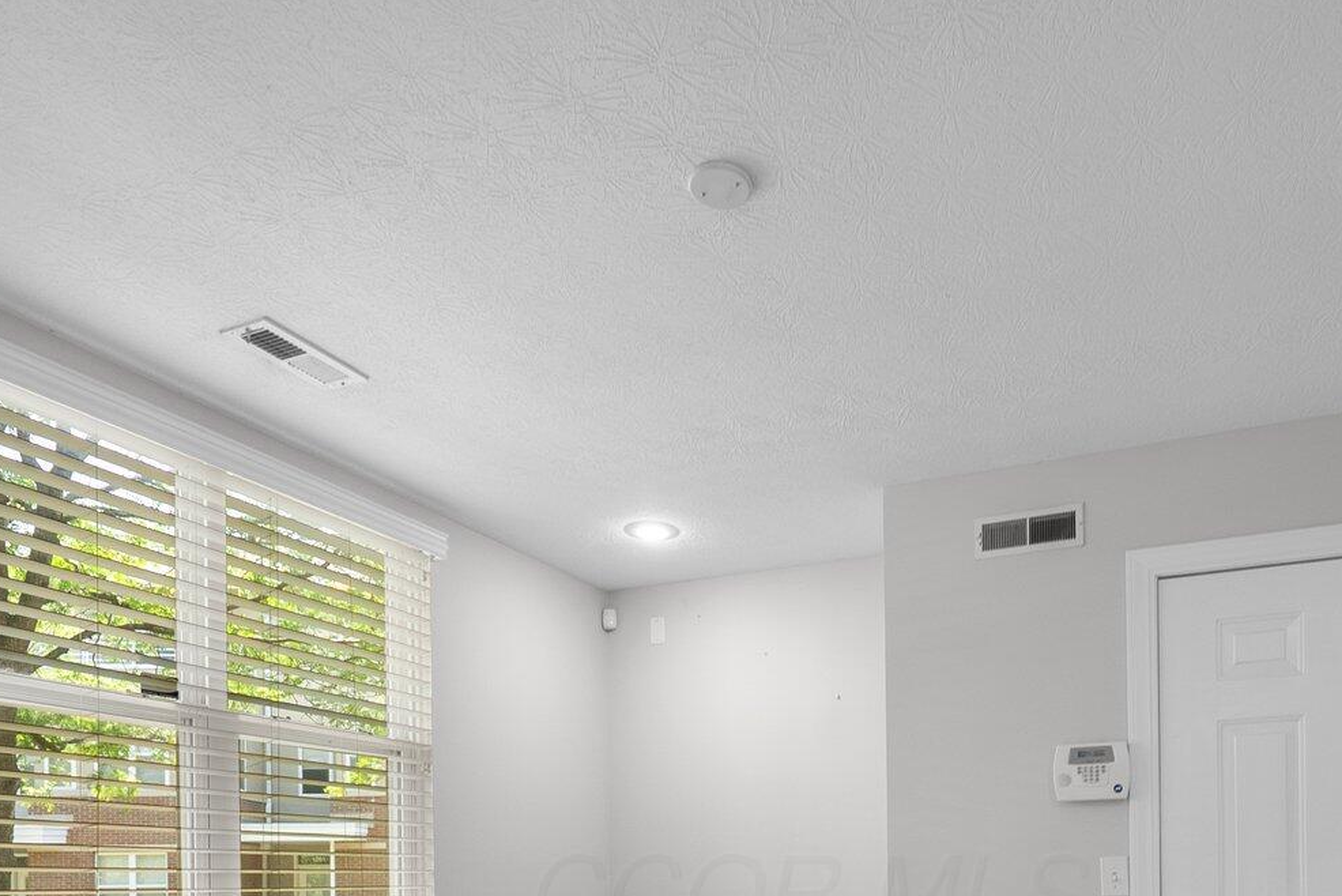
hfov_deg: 66.7
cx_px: 810
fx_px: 1007
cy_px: 891
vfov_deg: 41.8
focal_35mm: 27
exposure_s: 1/100
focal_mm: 13
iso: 640
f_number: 8
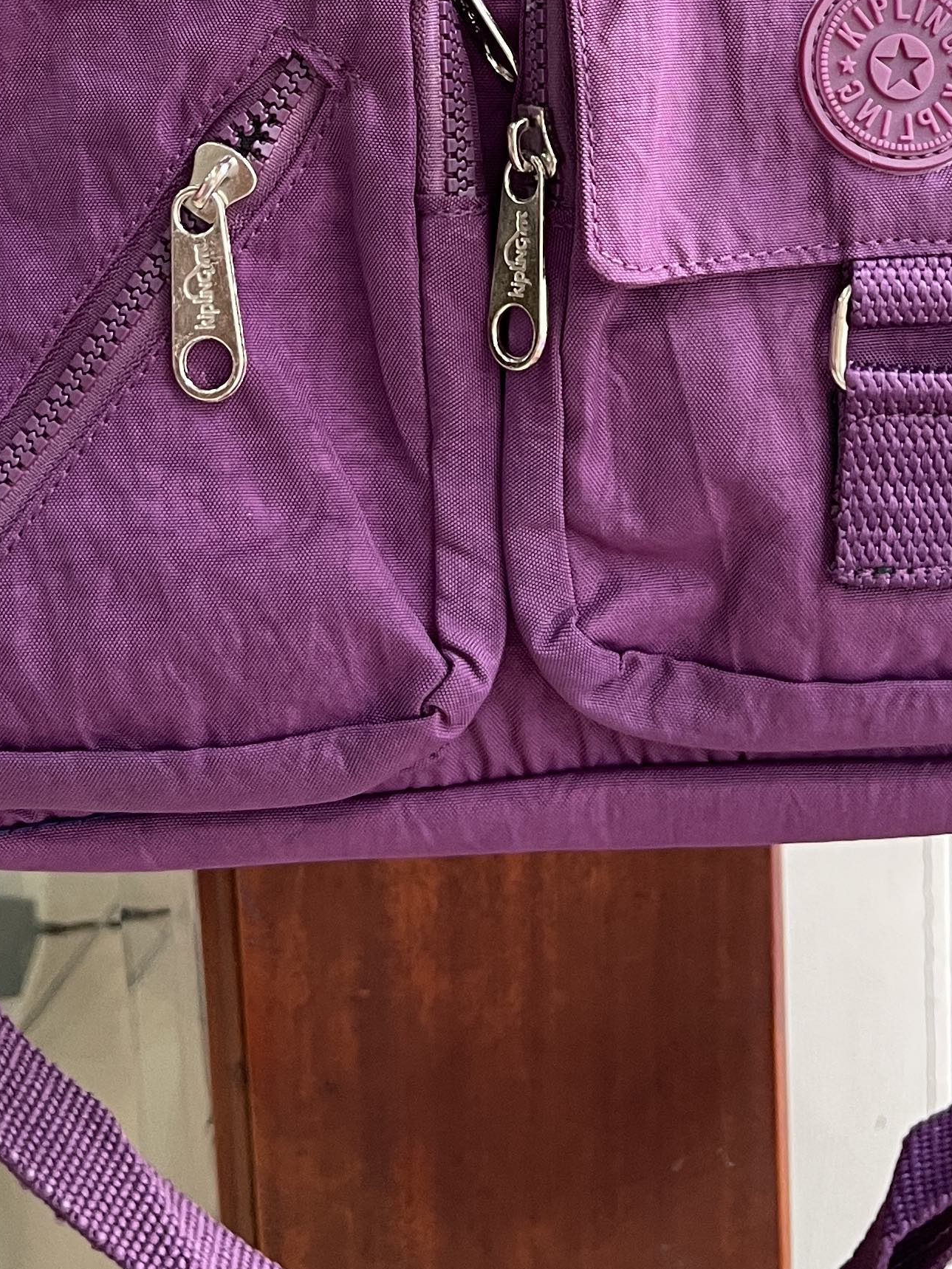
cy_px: 4
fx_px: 2237
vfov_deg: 29.6
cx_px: 507
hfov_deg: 24.0
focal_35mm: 61
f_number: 1.6
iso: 125
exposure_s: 1/61
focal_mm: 5.1
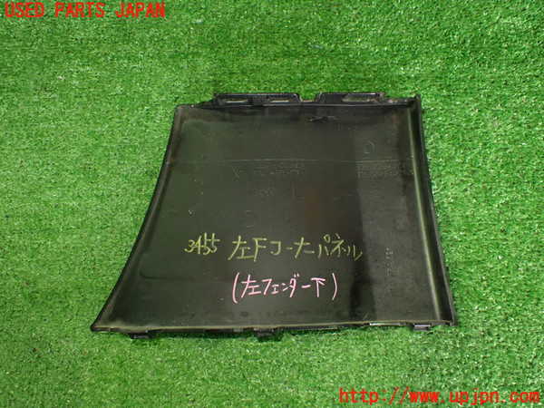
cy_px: 204
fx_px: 471
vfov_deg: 46.8
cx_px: 272
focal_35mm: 30
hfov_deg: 60.0
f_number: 2.3
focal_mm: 5.4
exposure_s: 1/50
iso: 800
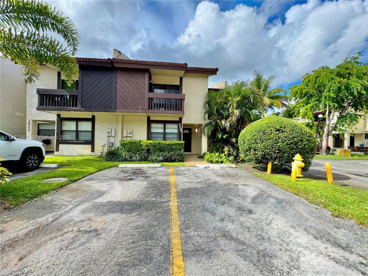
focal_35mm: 14
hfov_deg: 102.1
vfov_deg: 85.7
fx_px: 149
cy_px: 138
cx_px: 184
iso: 40
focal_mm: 2.22
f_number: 2.2
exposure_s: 1/858
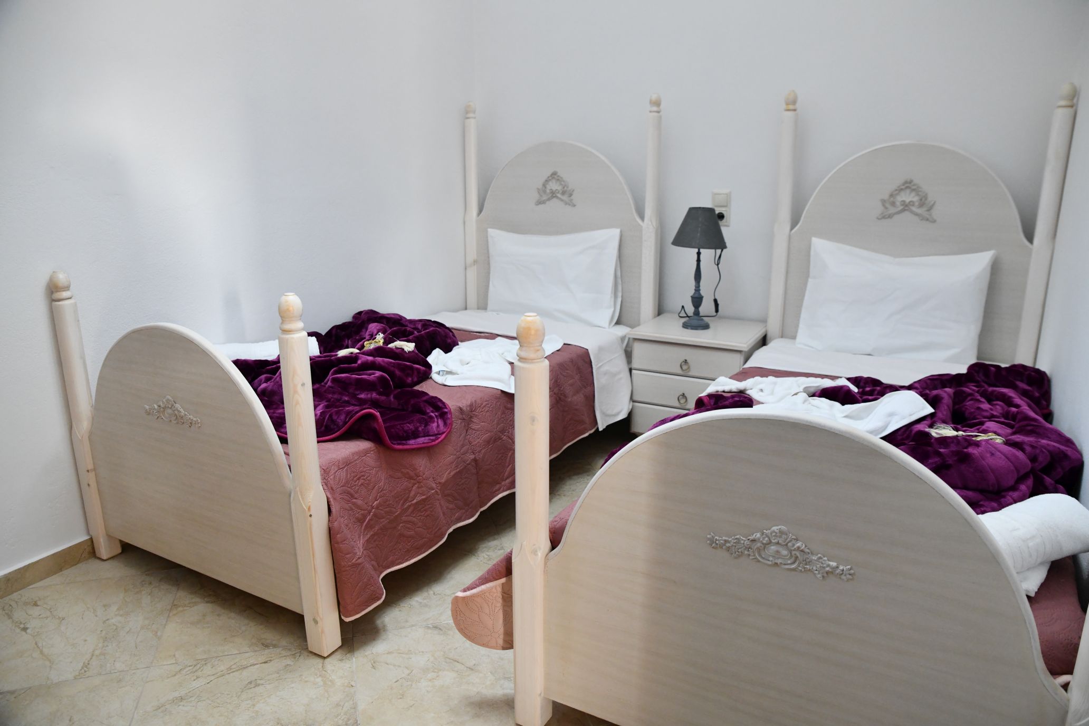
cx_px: 544
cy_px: 363
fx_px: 726
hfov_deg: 73.7
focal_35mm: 24
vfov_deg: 53.1
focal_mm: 24
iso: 2500
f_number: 4.5
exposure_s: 1/100
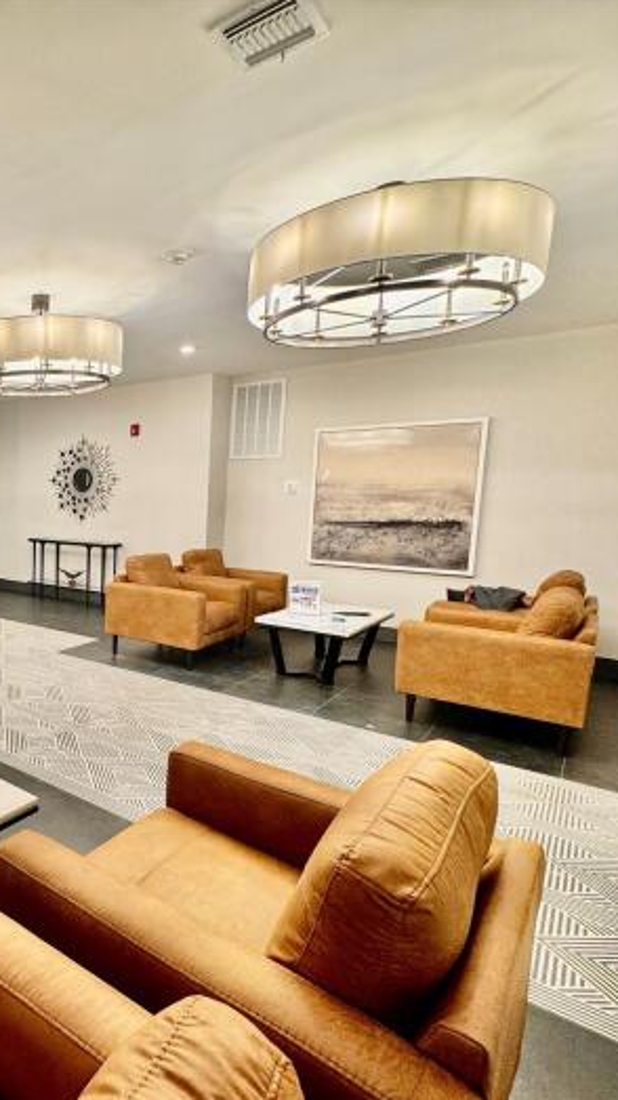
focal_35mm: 21
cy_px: 564
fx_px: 612
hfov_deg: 45.0
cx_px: -6
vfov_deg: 83.8
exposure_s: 1/120
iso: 160
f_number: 2.2
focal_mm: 2.22
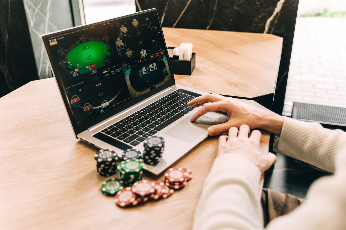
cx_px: 173
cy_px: 115
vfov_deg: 36.9
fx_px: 346
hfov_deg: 53.1
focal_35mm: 36
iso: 320
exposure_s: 1/100
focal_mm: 36
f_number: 3.2
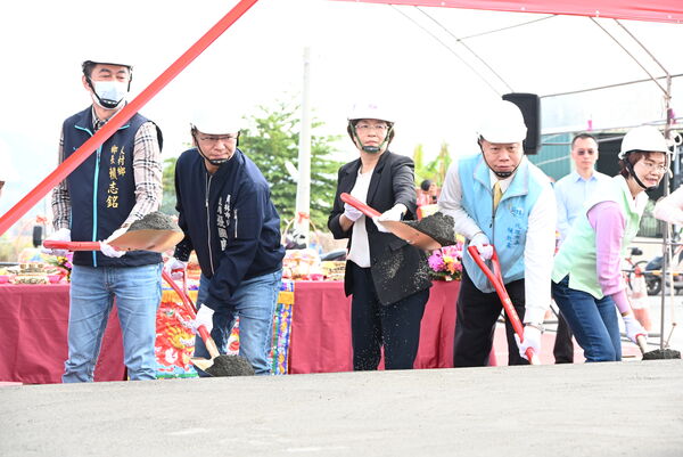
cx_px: 342
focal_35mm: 79
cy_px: 228
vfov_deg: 17.3
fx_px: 1500
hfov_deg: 25.7
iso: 2000
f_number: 6.3
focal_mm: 79
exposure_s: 1/1250
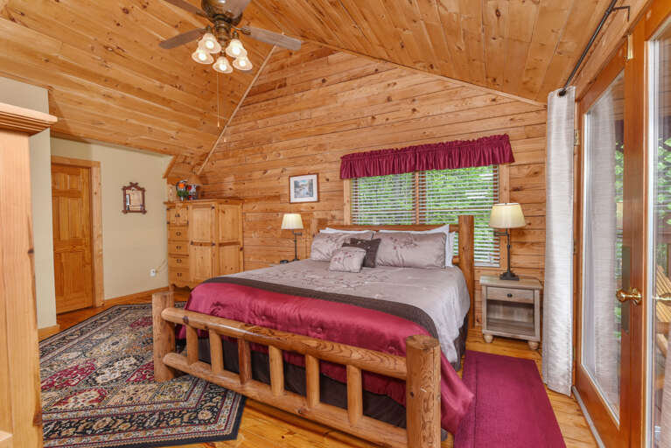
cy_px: 224
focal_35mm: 16
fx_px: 298
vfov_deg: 73.8
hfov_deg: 96.7
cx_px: 336
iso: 100
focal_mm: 16
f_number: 8
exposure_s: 1/30
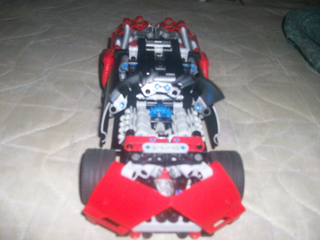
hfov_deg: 54.0
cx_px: 160
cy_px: 120
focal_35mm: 34
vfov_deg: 41.8
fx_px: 314
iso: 160
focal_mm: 5.7
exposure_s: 1/60
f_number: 2.8
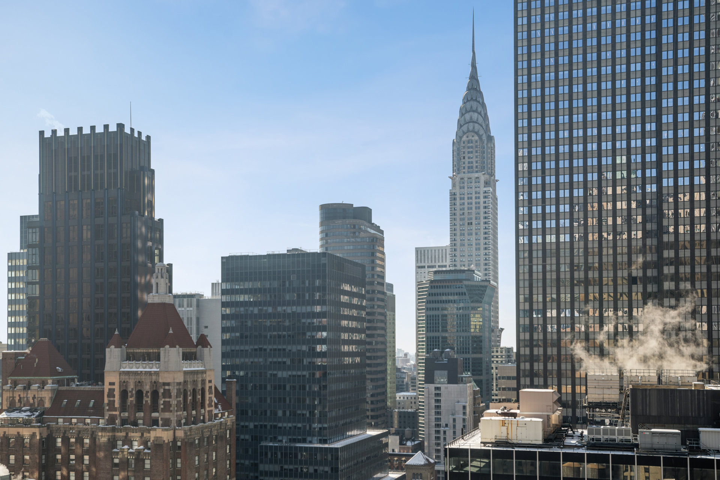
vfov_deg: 33.4
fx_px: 800
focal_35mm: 40
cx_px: 360
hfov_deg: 48.5
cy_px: 240
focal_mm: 40
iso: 100
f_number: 8
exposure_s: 1/250
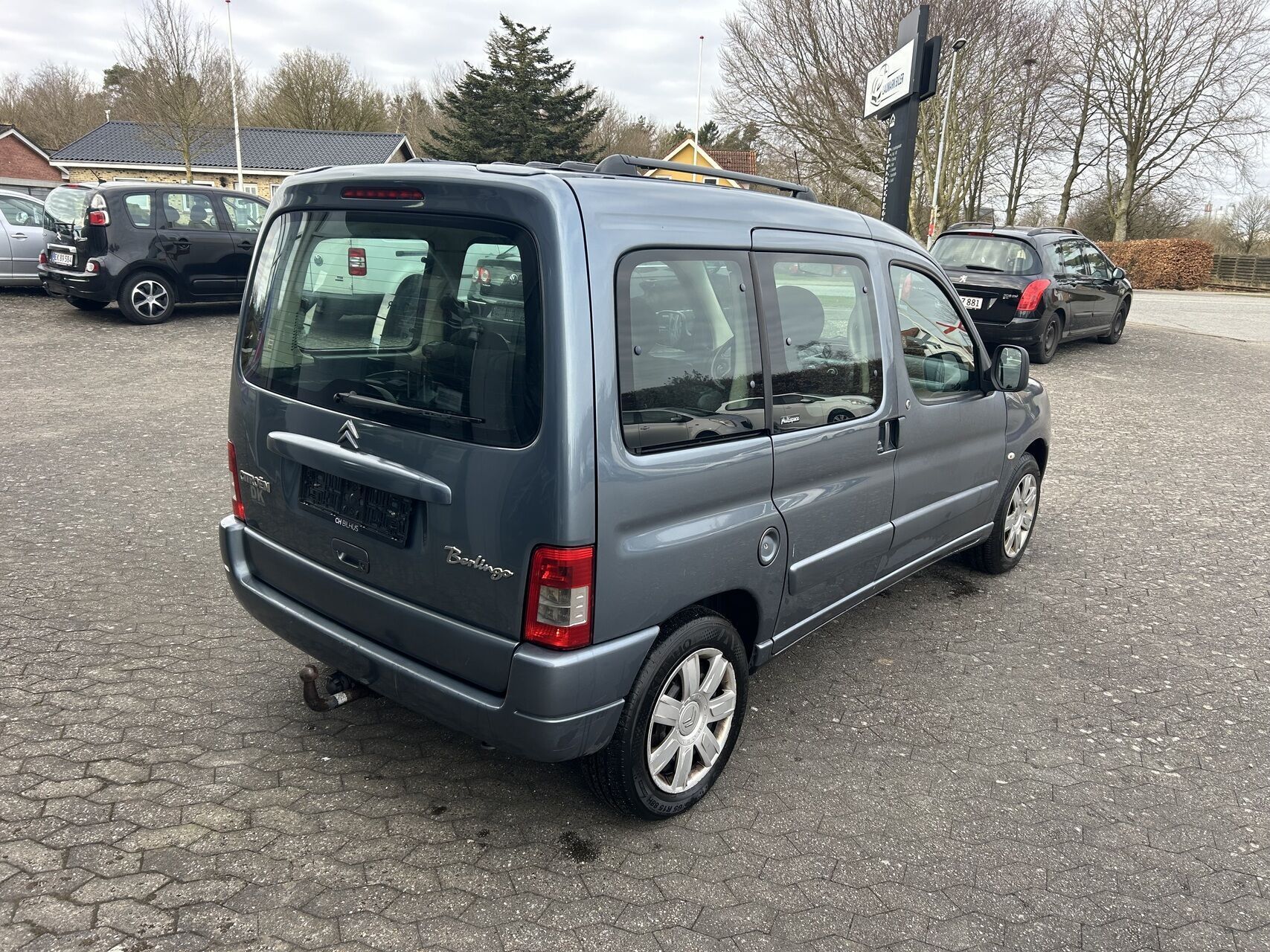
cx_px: 635
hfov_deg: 67.3
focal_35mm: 26
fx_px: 954
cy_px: 476
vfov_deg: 53.1
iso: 50
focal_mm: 5.7
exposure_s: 1/461
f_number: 1.5
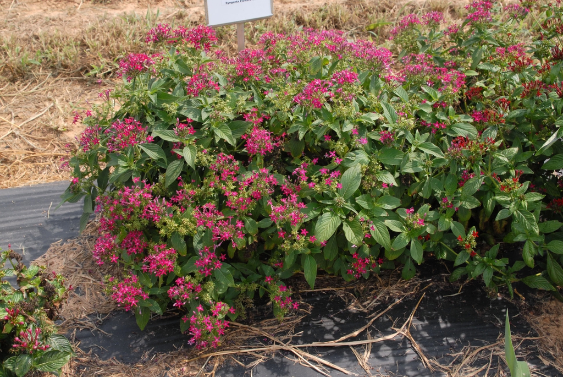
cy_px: 188
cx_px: 282
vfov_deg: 29.9
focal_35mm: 45
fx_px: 704
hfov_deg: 43.6
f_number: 9
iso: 400
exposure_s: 1/320
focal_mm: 30
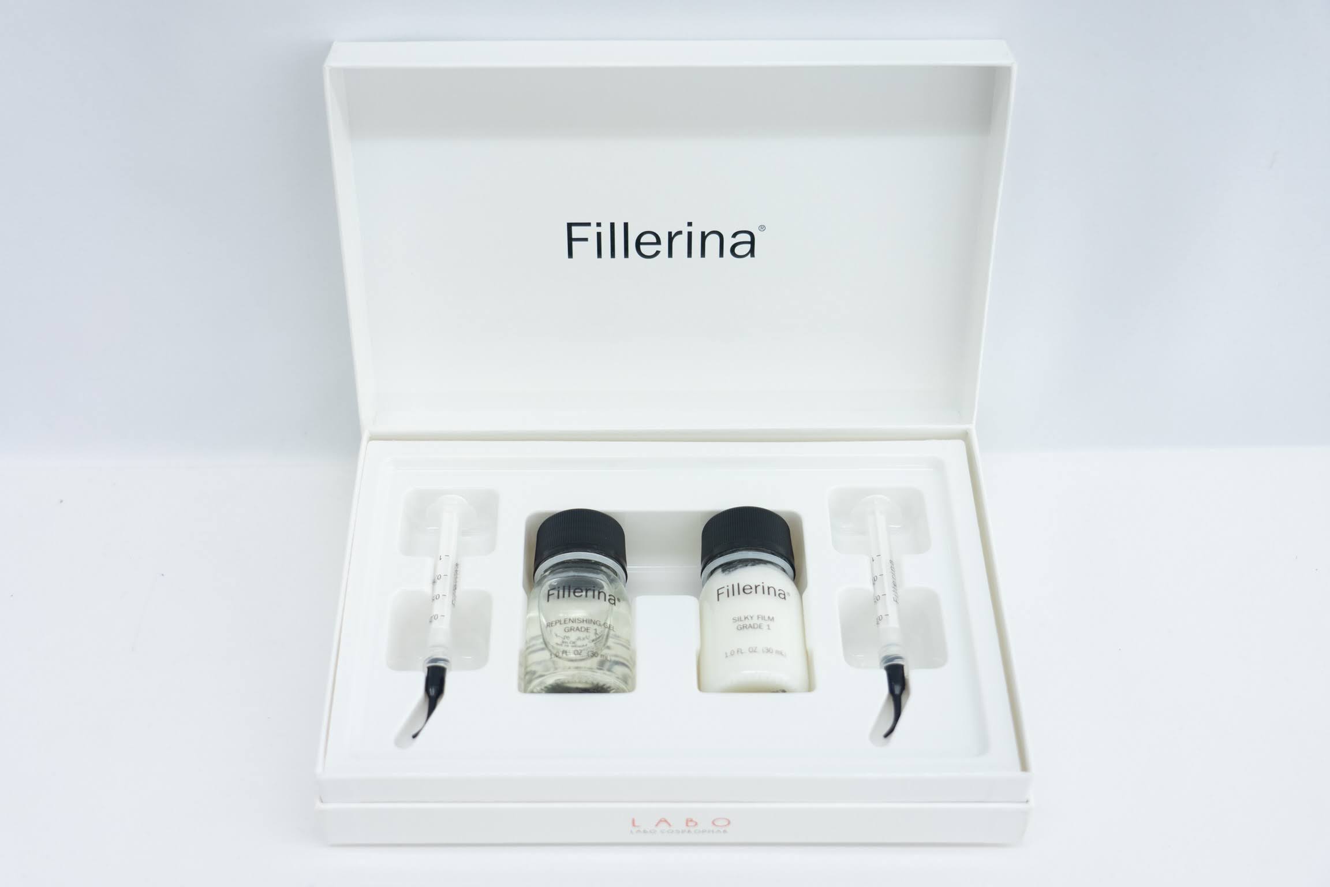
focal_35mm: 43
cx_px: 665
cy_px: 444
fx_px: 1588
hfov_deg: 45.4
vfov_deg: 31.2
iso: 250
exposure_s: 1/80
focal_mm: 43
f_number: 4
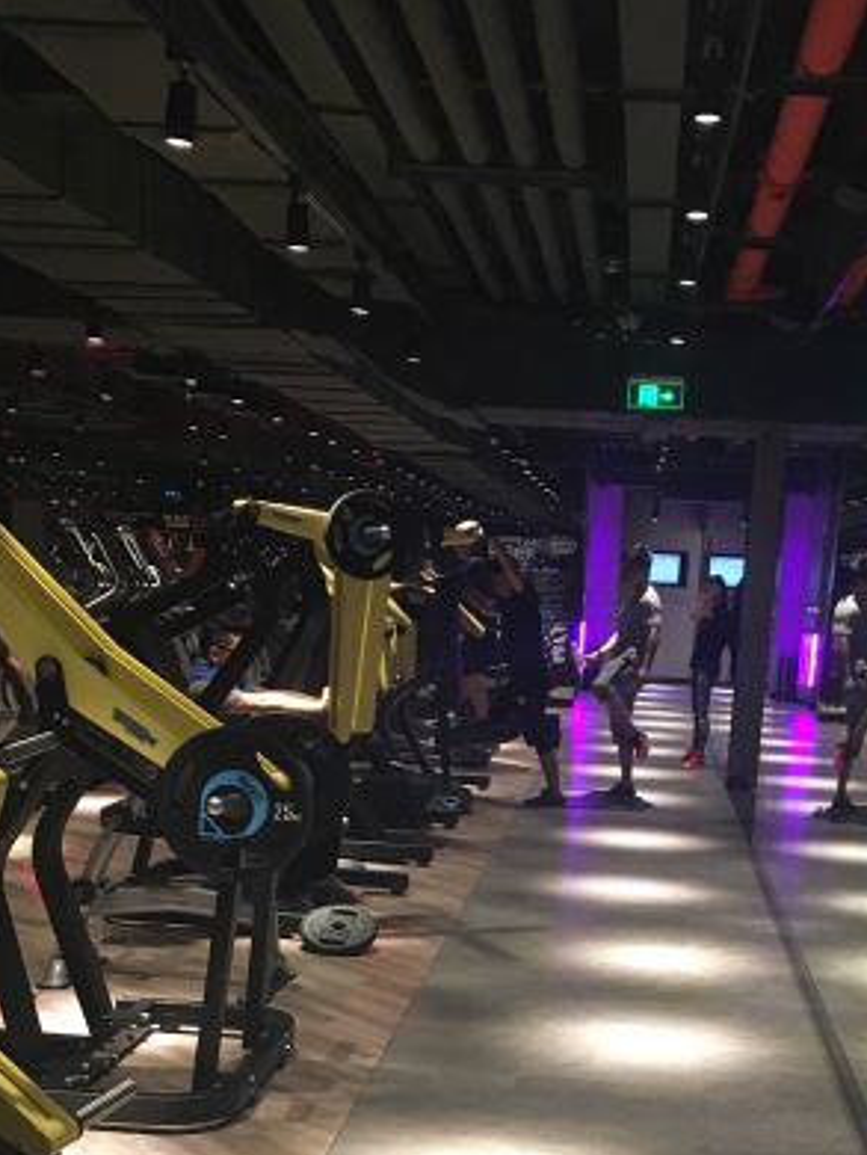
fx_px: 1735
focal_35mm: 52
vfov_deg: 34.8
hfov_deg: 28.0
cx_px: 510
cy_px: 1031
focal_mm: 4.15
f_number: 2.2
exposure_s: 1/25
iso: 200
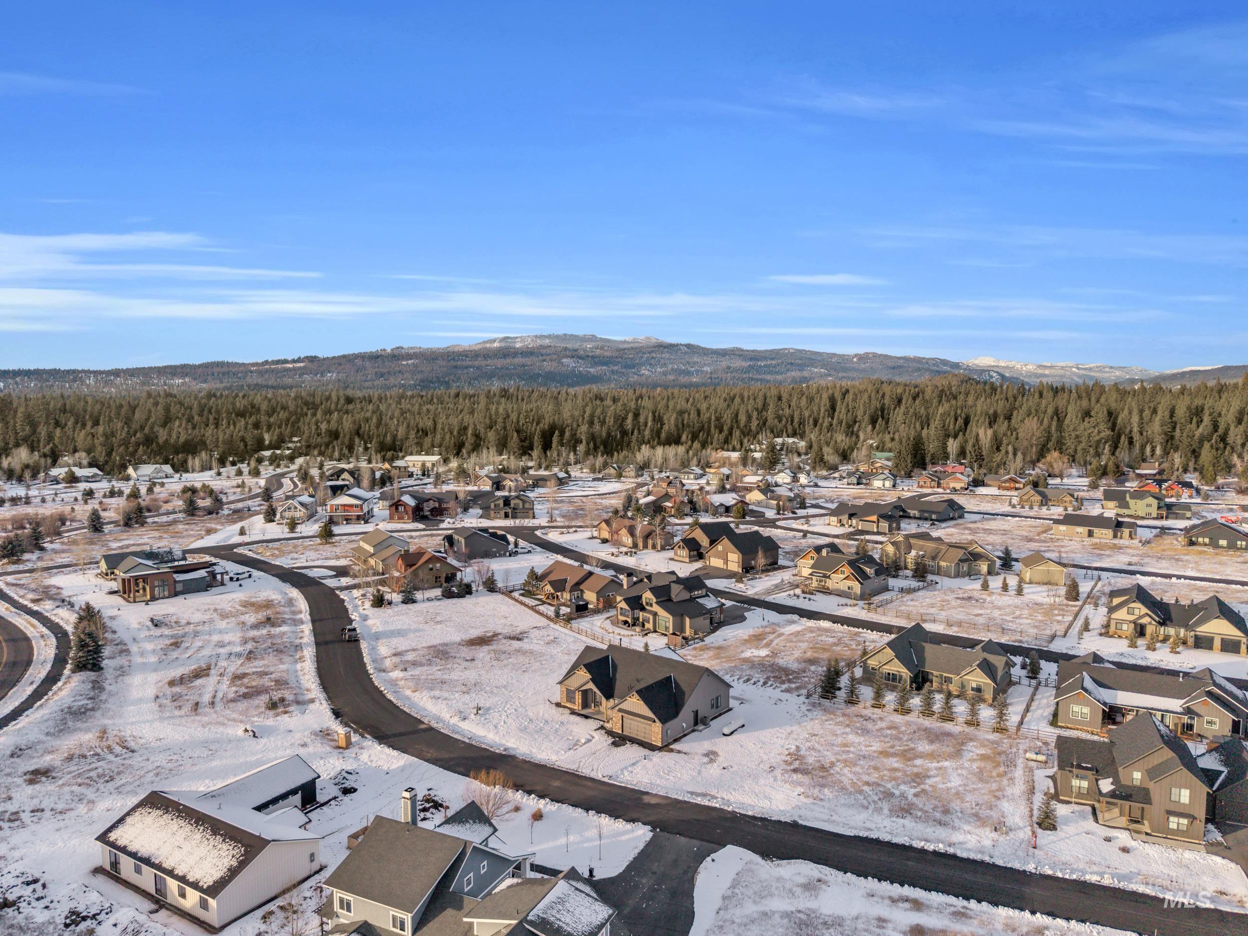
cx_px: 624
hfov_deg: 71.6
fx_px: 865
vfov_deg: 56.8
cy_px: 468
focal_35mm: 24
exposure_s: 1/3000
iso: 200
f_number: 1.8
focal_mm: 8.67
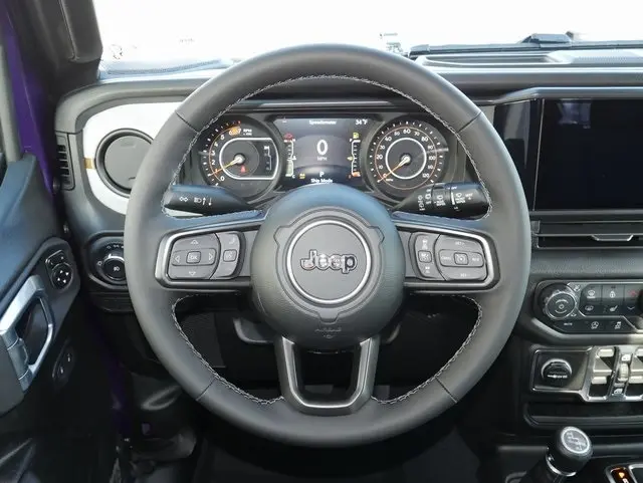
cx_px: 322
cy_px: 242
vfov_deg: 39.7
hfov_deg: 51.3
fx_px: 669
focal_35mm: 36
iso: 800
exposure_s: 1/60
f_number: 5
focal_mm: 18
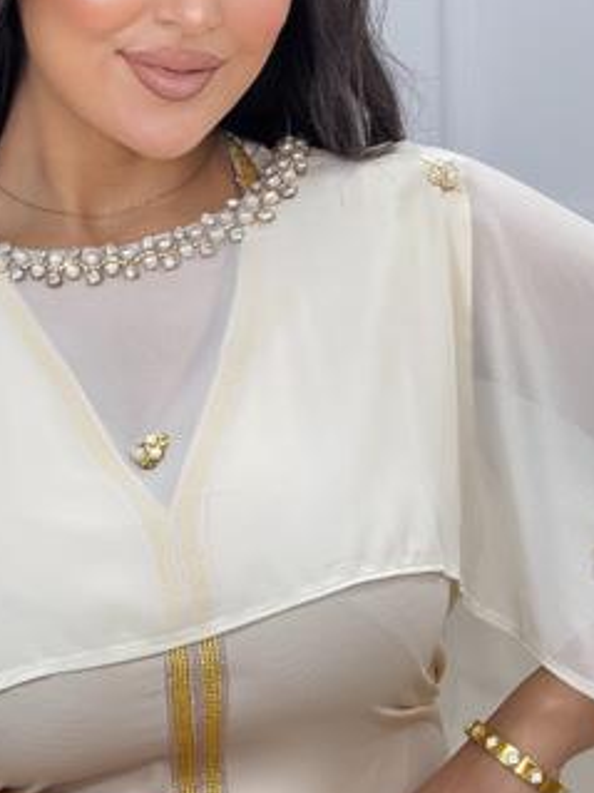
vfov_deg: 8.7
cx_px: 227
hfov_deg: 6.5
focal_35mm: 227
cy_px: 341
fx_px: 5197
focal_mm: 15.66
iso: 125
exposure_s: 1/100
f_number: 2.8
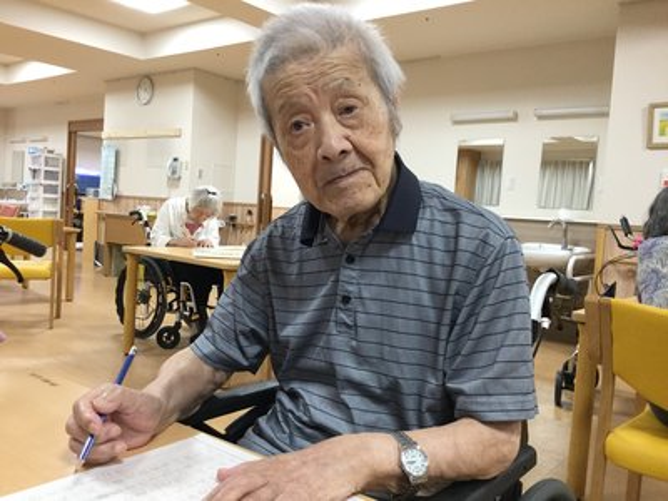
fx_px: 598
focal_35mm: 31
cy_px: 250
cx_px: 334
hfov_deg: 58.4
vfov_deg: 45.4
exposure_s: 1/30
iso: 100
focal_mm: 3.3
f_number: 2.4
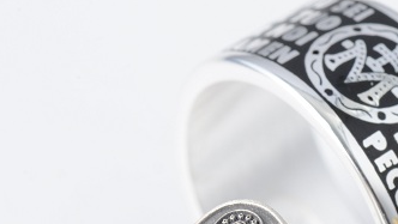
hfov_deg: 6.5
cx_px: 450
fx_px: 3494
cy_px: 281
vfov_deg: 3.7
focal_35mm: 331
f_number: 20
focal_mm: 105
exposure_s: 1/100
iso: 200
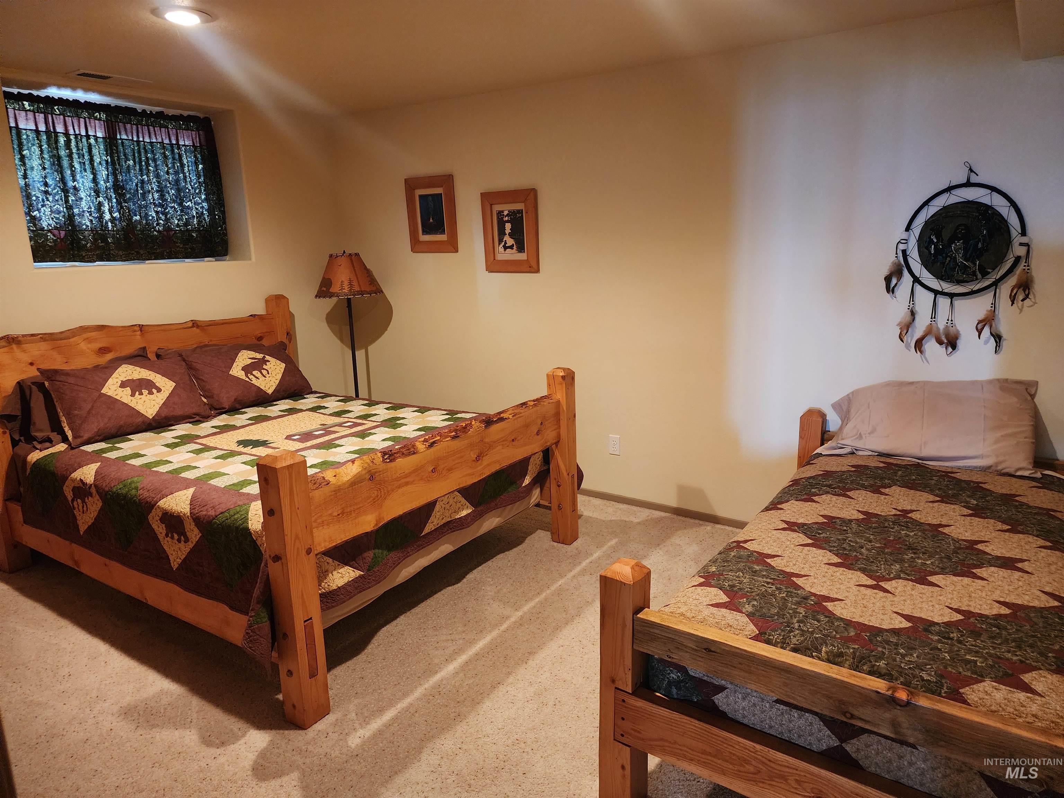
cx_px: 532
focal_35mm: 23
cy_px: 399
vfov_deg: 58.9
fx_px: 707
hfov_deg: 73.9
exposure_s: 1/40
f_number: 1.8
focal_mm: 6.4
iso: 640
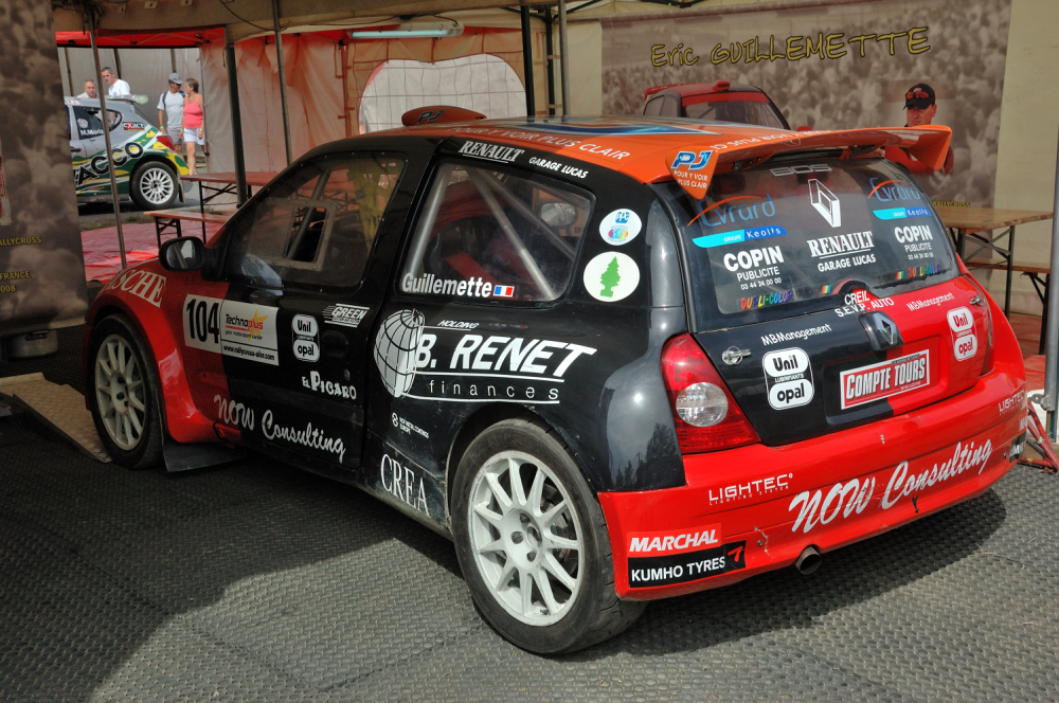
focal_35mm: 46
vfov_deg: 28.9
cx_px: 530
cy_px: 352
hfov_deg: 42.4
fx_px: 1366
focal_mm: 31
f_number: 9
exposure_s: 1/320
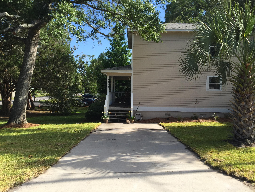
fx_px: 214
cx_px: 128
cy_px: 96
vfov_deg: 48.2
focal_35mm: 29
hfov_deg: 61.7
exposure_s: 1/942
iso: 32
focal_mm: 4.15
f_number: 2.2
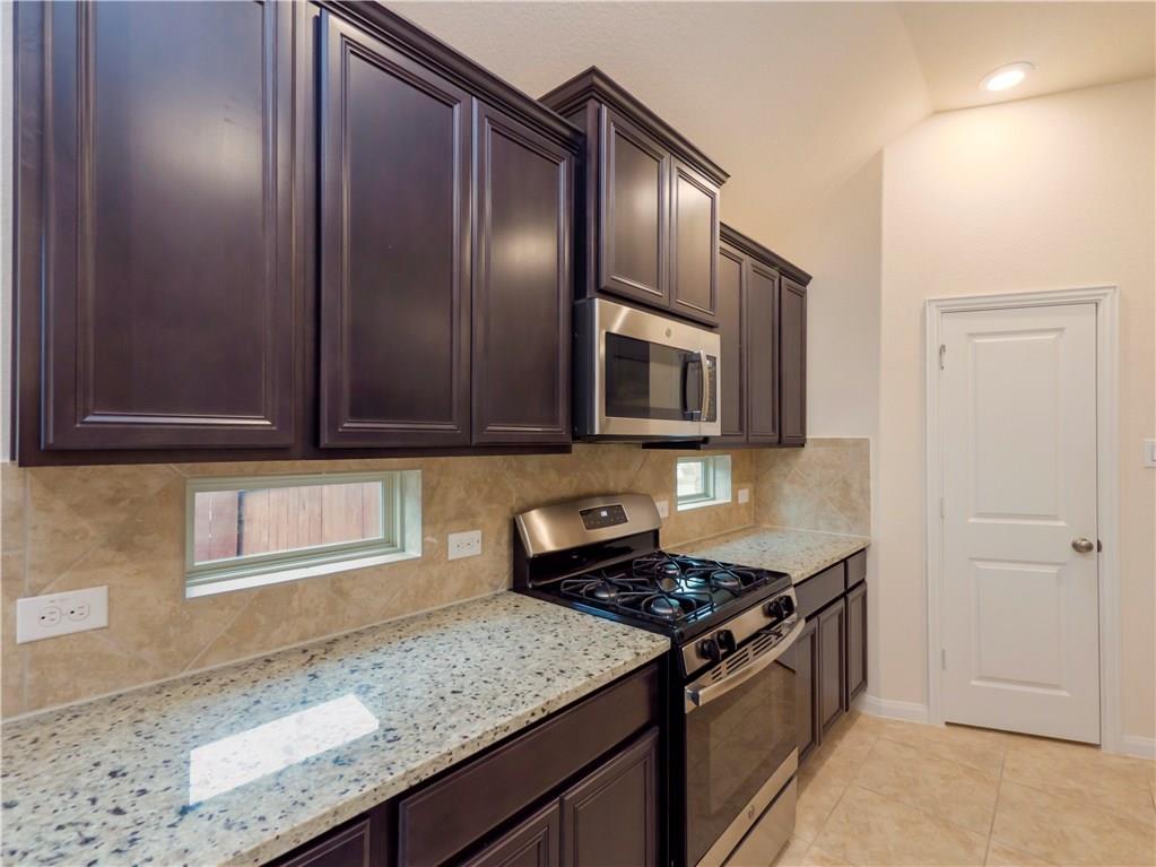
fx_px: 534
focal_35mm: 16
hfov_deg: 94.5
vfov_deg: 78.1
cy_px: 434
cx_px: 578
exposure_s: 1/8
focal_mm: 8
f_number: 4.5
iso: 500
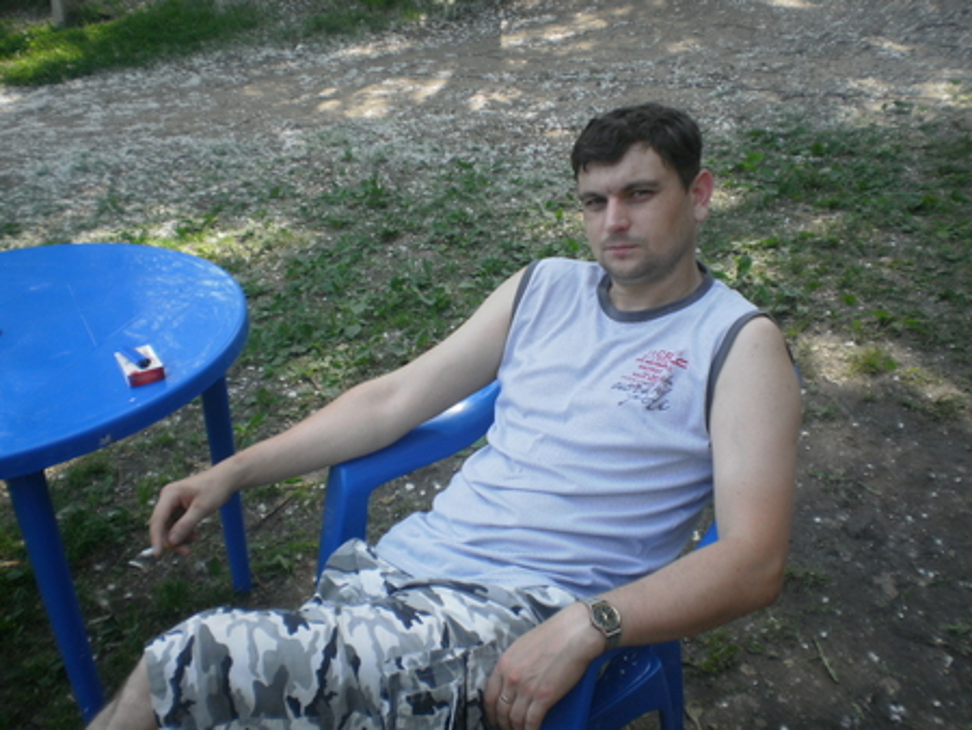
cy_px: 365
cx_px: 486
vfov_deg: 39.7
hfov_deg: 51.3
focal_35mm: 36
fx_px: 1011
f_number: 3.1
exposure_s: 1/400
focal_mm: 6.3
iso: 100
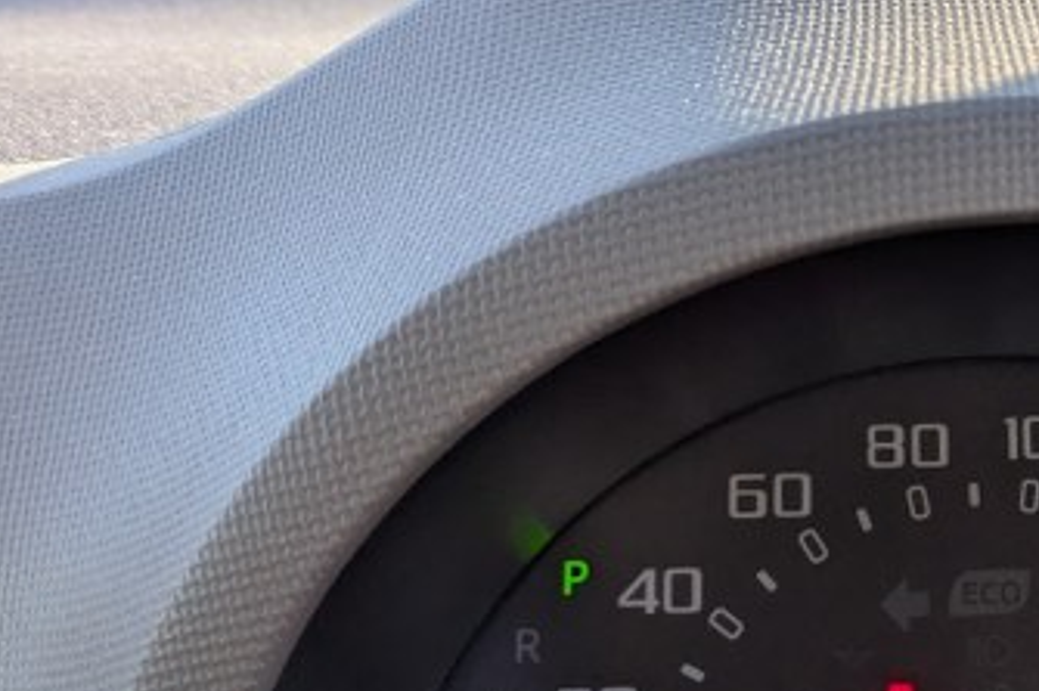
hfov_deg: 30.3
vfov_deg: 21.9
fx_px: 1788
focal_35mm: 62
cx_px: 1025
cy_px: 378
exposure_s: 1/408
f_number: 1.89
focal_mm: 5.43
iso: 75
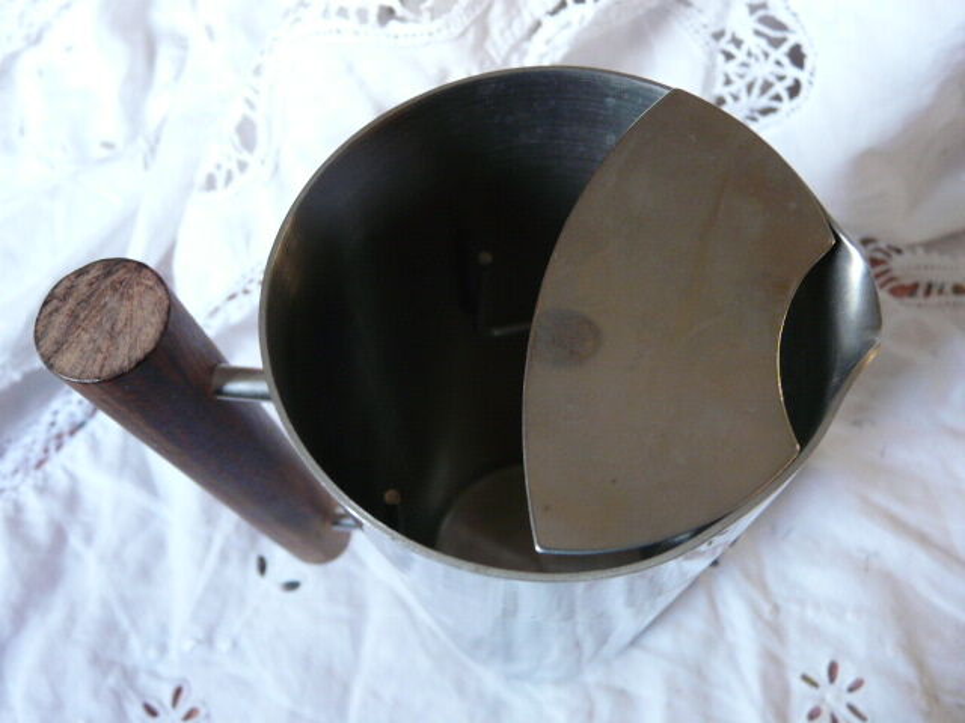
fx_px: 781
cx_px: 482
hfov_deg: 63.4
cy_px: 362
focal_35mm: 28
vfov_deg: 49.7
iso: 200
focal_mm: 4.6
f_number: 2.8
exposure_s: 1/20
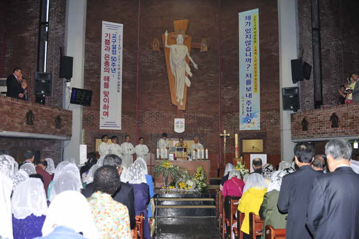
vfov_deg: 37.8
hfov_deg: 54.5
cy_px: 120
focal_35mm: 35
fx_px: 349
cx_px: 180
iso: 200
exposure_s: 1/60
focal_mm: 35
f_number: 4.5
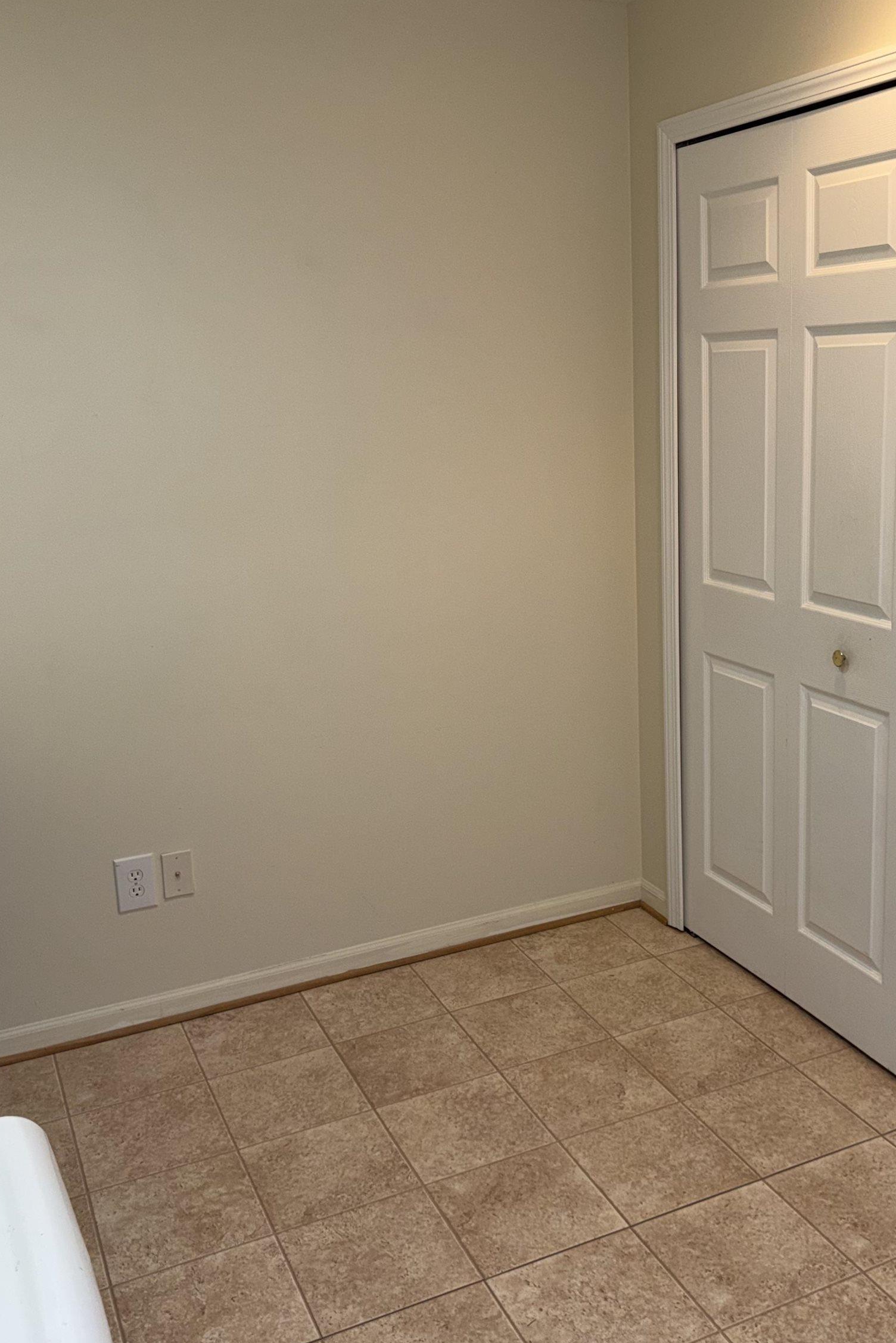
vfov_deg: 55.8
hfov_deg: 38.7
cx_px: 539
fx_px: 1269
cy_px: 662
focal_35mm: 34
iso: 64
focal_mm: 6.76
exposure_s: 1/41
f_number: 1.78
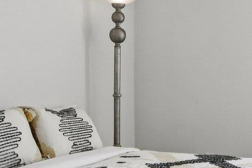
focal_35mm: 66
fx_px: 462
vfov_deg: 20.5
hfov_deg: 29.2
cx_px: 230
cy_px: 57
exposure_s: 1/250
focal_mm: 10
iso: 400
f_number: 8
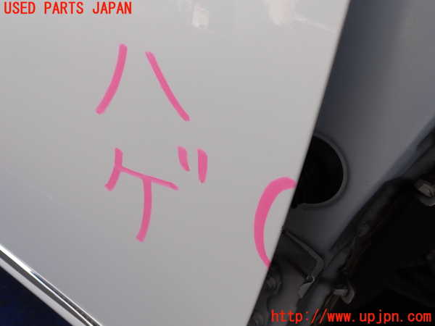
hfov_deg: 60.0
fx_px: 377
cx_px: 218
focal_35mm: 30
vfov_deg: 46.8
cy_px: 163
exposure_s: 1/125
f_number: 3.2
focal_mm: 5.4
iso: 100
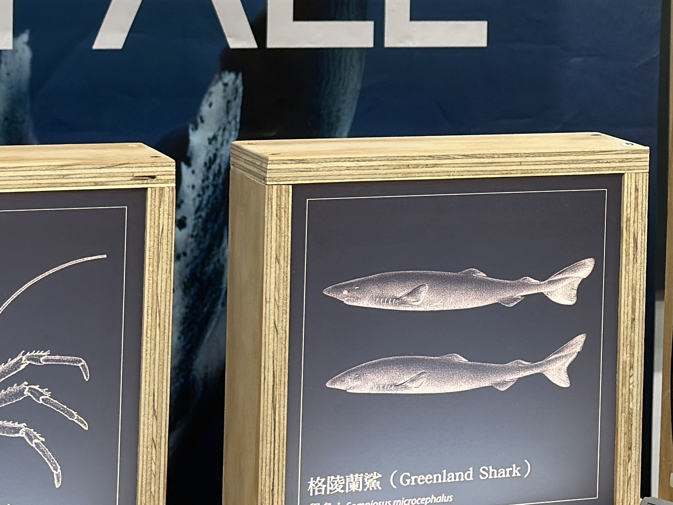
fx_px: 2469
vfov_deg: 11.5
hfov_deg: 15.4
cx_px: 578
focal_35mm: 127
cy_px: -22
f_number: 1.78
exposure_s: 1/60
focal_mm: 6.86
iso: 125
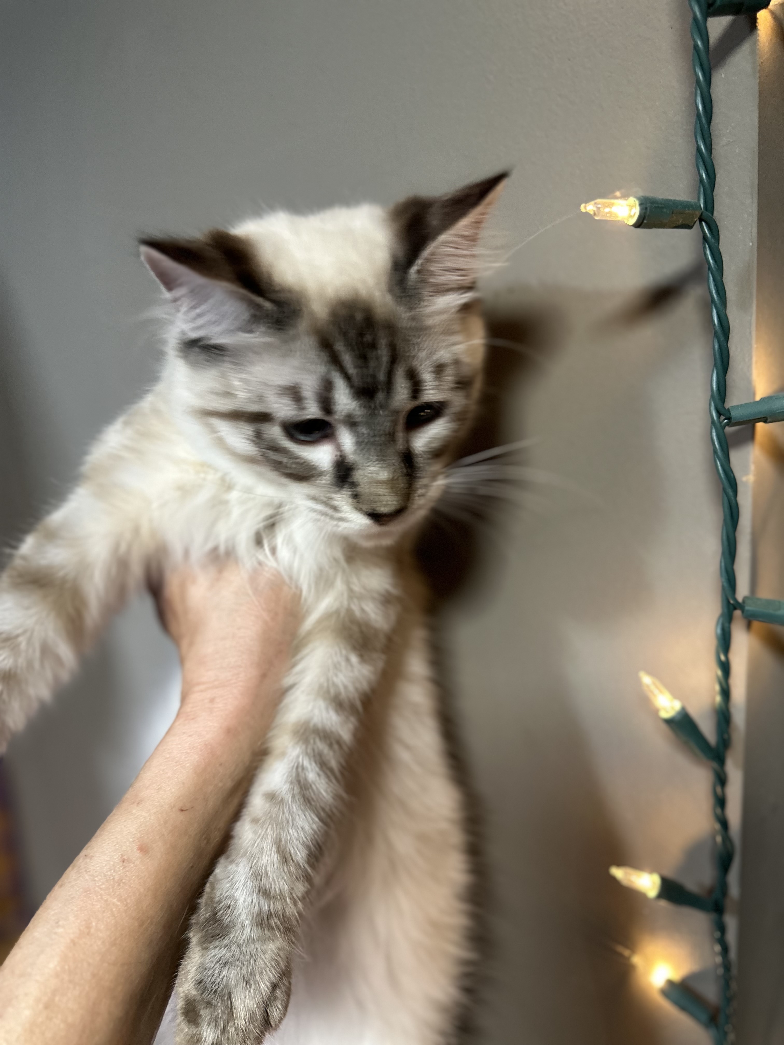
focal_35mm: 24
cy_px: 522
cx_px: 392
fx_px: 725
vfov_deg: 71.6
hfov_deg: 56.8
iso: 250
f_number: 1.78
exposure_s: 1/60
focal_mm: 6.86
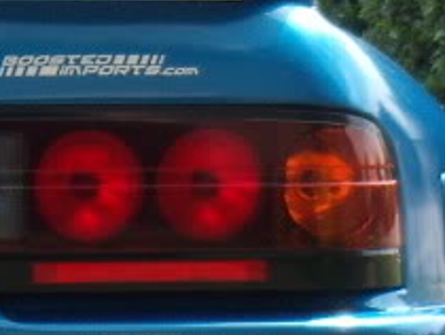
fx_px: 3758
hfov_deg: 6.6
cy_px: 469
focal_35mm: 292
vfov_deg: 5.1
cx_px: -299
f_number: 6.1
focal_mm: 10
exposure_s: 1/143
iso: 64
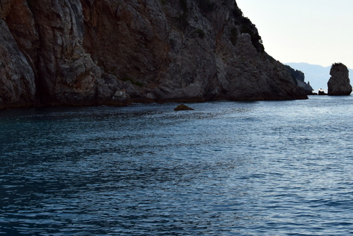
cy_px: 94
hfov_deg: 25.1
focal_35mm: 81
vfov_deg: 16.9
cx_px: 210
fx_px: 792
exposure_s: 1/250
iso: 400
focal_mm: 35
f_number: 10
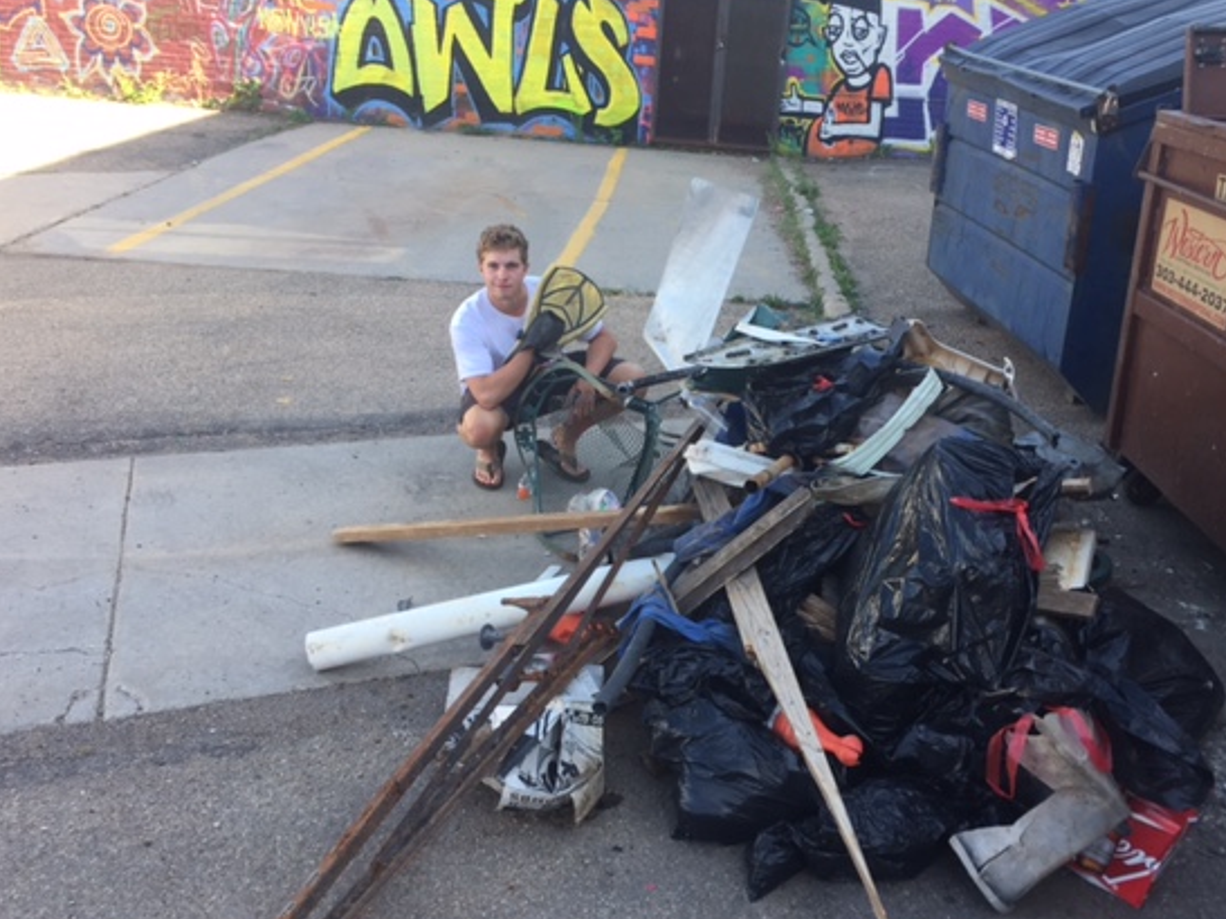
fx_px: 1204
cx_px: 678
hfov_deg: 53.9
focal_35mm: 34
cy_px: 485
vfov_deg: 41.7
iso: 32
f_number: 2.2
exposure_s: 1/169
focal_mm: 4.15
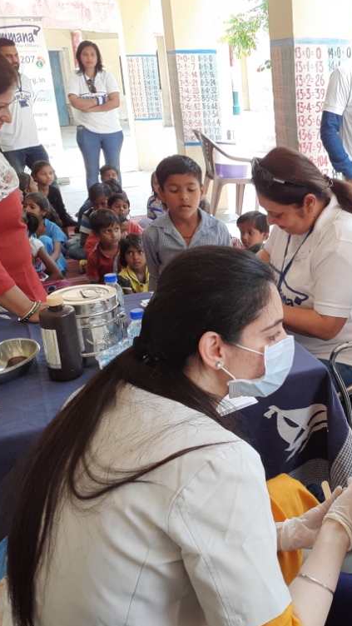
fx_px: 763
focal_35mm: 46
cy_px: 312
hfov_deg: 24.8
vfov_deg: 44.6
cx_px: 349
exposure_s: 1/102
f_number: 1.9
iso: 40
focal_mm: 3.6
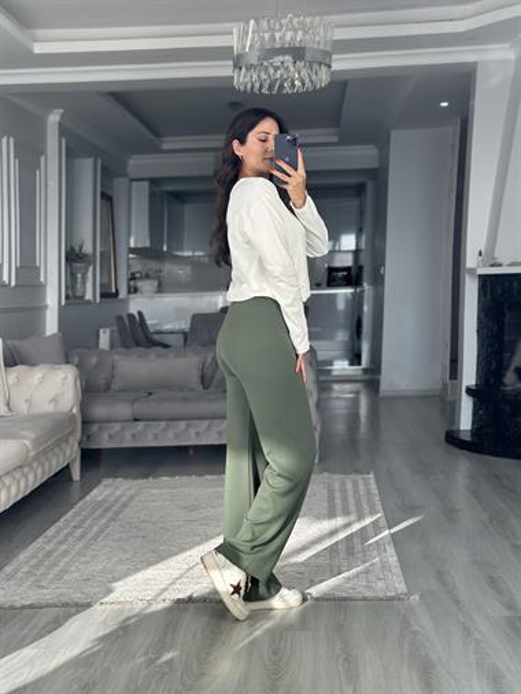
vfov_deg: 39.6
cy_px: 347
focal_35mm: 48
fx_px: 962
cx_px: 260
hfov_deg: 30.3
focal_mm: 6.86
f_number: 1.78
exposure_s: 1/220
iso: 80
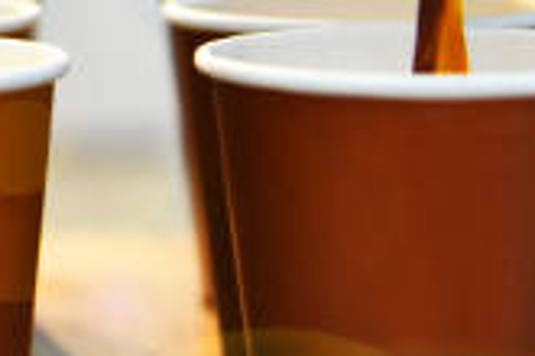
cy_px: -227
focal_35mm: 173
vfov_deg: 7.7
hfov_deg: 11.5
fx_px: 2571
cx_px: -201
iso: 500
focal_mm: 38
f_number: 2.8
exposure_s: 1/160
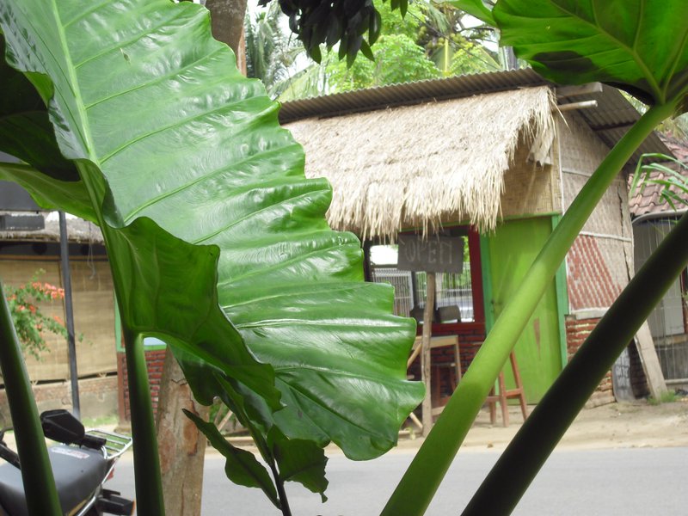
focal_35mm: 78
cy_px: 258
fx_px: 1550
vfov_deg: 18.9
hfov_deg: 25.0
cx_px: 344
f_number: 4.2
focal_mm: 12.8
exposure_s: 1/200
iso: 100
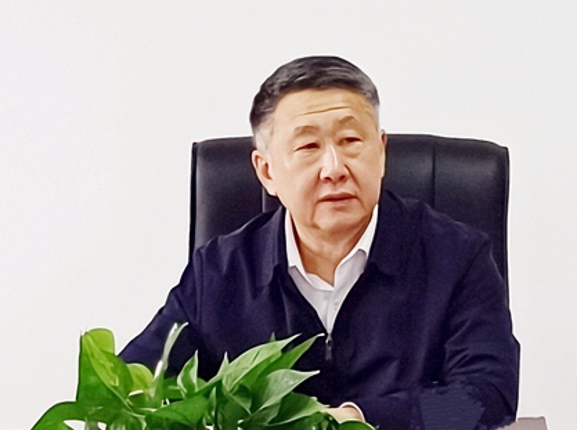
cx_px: 309
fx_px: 2395
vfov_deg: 10.3
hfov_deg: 13.7
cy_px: 261
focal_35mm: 144
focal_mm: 5.59
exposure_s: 1/100
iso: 906
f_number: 1.88
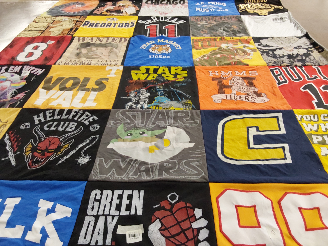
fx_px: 265
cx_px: 164
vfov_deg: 49.7
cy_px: 123
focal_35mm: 28
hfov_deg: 63.4
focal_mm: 2.91
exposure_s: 1/60
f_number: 1.9
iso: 160
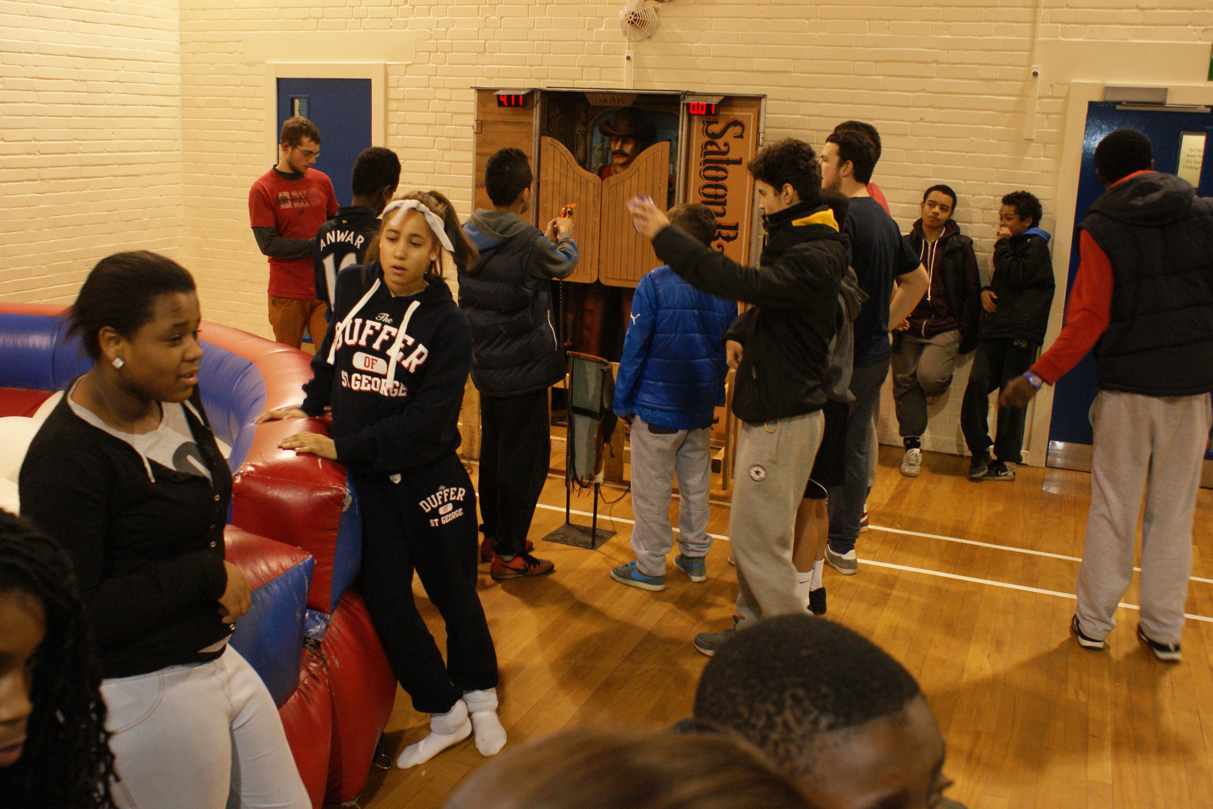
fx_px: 1146
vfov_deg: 38.9
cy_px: 393
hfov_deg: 55.8
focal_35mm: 34
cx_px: 607
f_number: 5.6
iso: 400
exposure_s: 1/60
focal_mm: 22
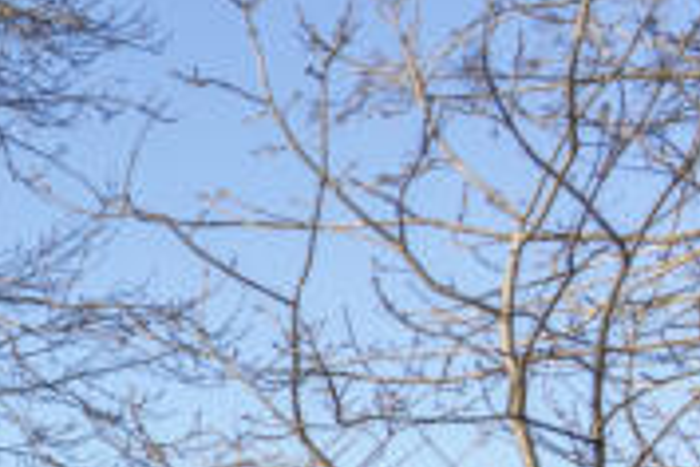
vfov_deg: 13.3
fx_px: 1575
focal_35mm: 81
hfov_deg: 12.2
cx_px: -1309
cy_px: 1055
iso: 400
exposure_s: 1/160
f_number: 8
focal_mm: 14
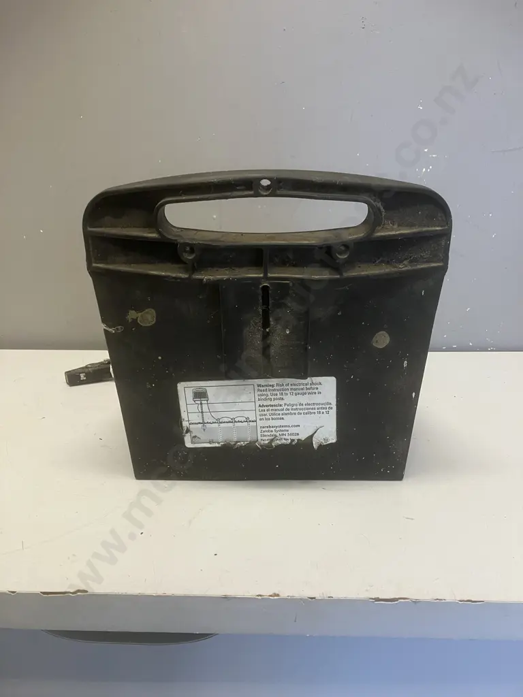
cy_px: 348
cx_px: 262
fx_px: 564
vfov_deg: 63.4
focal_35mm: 28
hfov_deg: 49.7
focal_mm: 3.99
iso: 64
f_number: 1.8
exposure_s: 1/50
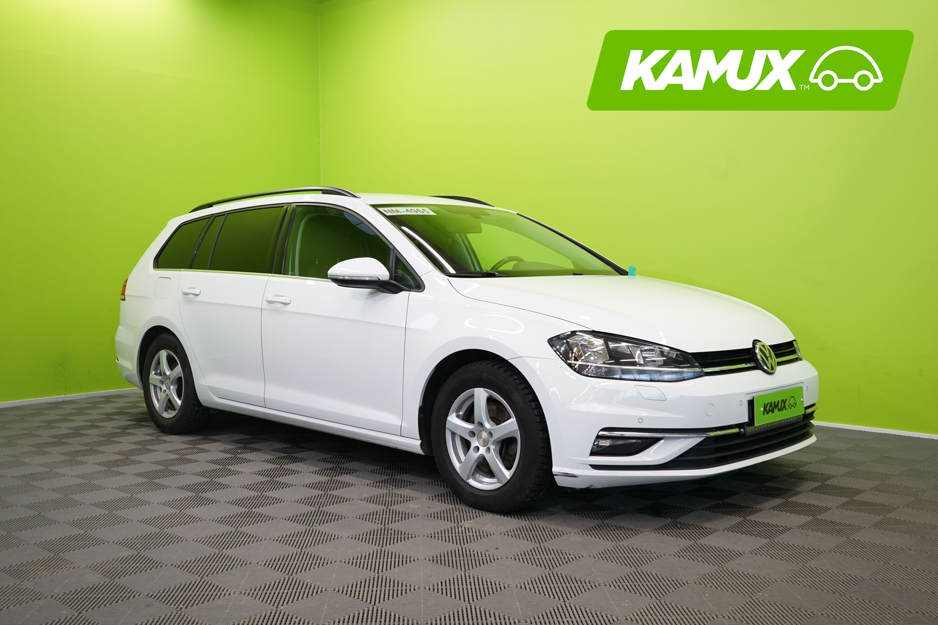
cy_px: 312
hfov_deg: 55.8
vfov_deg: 38.9
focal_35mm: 34
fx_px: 886
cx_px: 469
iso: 500
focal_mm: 34
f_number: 5.6
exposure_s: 1/30
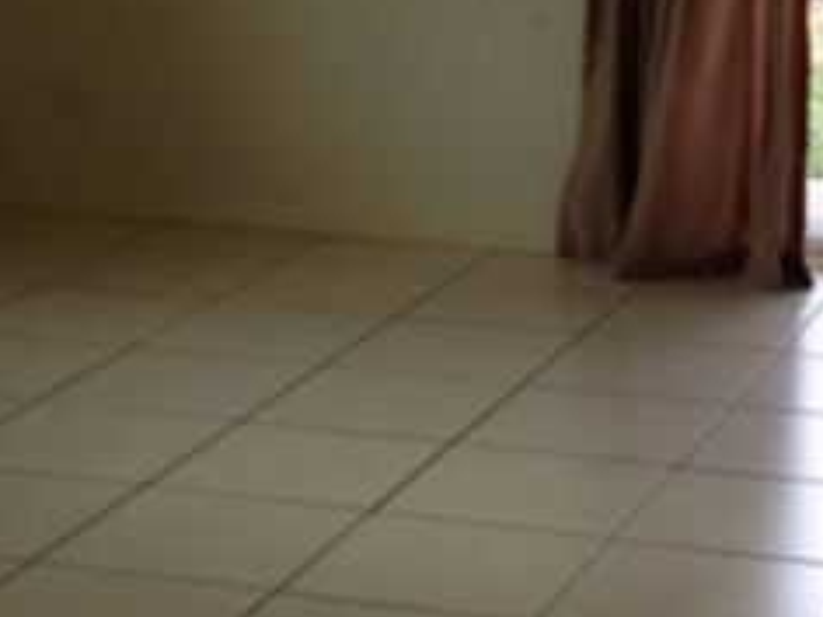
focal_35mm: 126
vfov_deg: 11.7
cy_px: 96
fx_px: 2996
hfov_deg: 15.6
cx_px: 478
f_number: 2.4
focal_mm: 4.12
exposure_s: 1/20
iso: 50
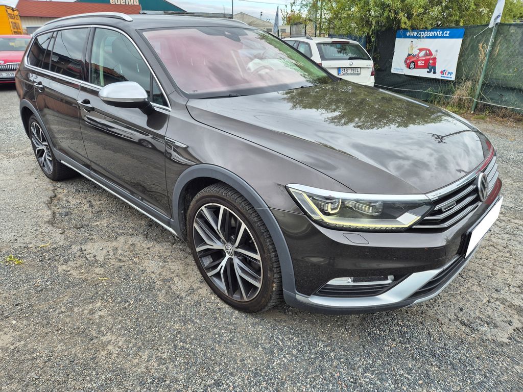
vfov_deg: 58.9
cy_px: 196
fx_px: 347
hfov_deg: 73.9
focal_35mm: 23
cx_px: 262
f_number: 1.8
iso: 25
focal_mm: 5.4
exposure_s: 1/255
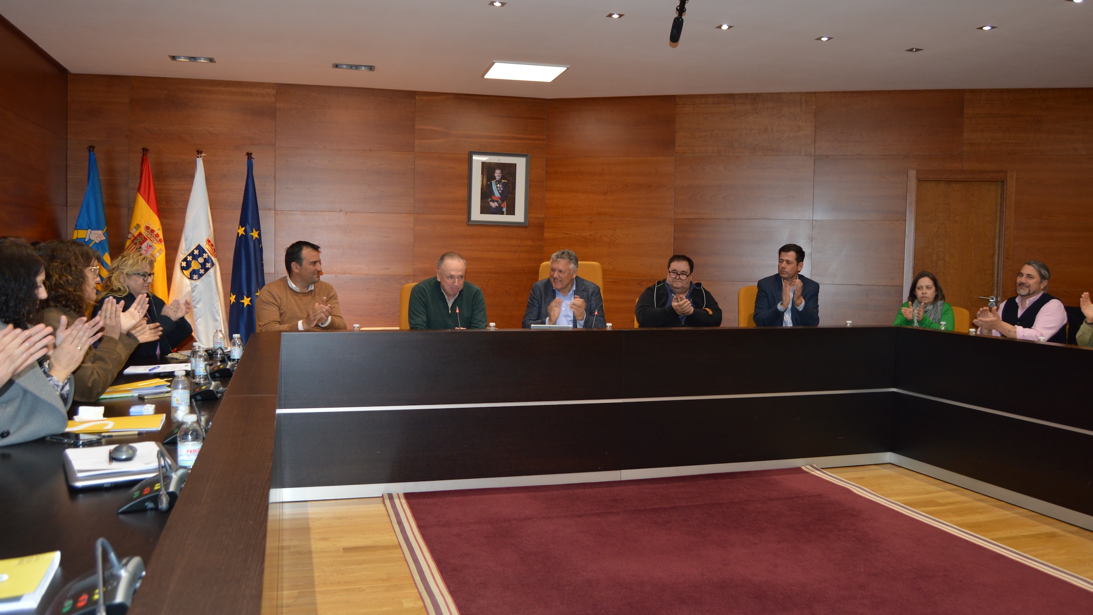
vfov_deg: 40.2
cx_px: 555
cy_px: 299
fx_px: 840
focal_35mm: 29
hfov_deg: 66.1
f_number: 3.5
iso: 450
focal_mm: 18
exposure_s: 1/60
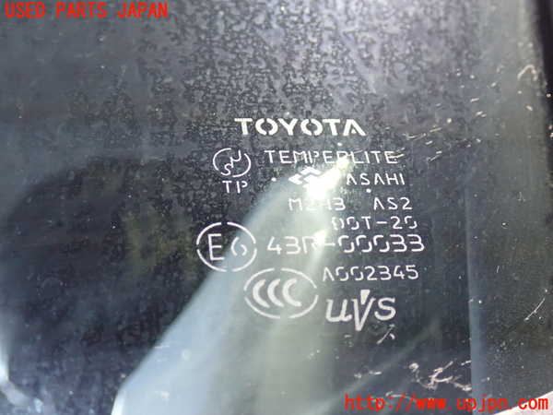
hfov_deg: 40.4
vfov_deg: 30.9
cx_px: 276
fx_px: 751
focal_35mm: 47
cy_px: 208
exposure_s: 1/25
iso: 800
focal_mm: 8.4
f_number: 3.1
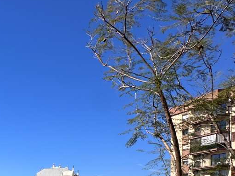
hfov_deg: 34.6
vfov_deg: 30.8
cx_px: -59
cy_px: 201
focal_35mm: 41
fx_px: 278
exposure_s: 1/1984
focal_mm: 2.22
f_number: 2.2
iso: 50
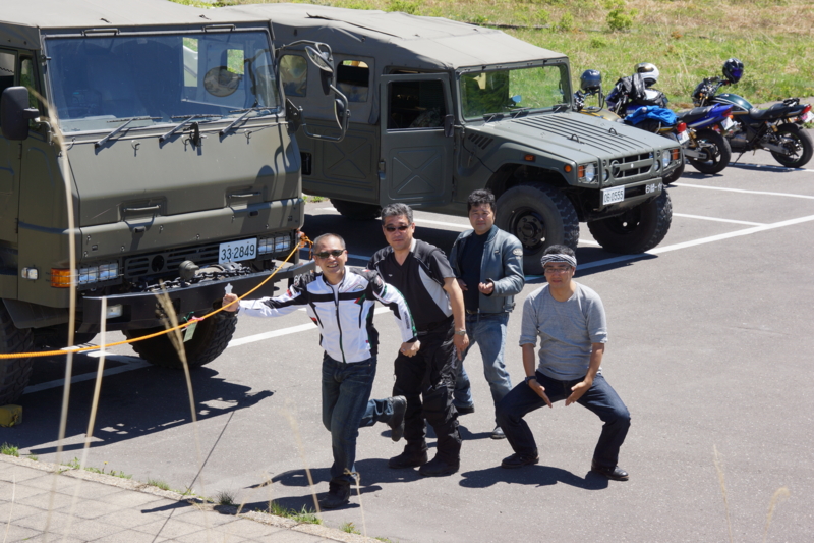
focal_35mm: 94
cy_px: 272
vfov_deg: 14.5
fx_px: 2125
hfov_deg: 21.7
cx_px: 407
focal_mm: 63
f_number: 8
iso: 100
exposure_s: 1/200
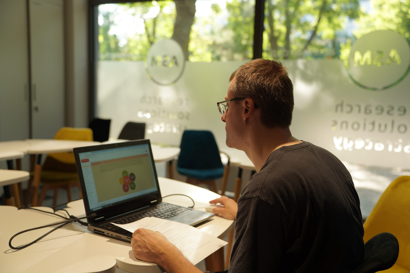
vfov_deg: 35.1
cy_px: 136
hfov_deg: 50.7
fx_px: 433
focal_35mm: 38
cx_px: 205
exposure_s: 1/80
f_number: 2.8
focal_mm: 38
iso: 100
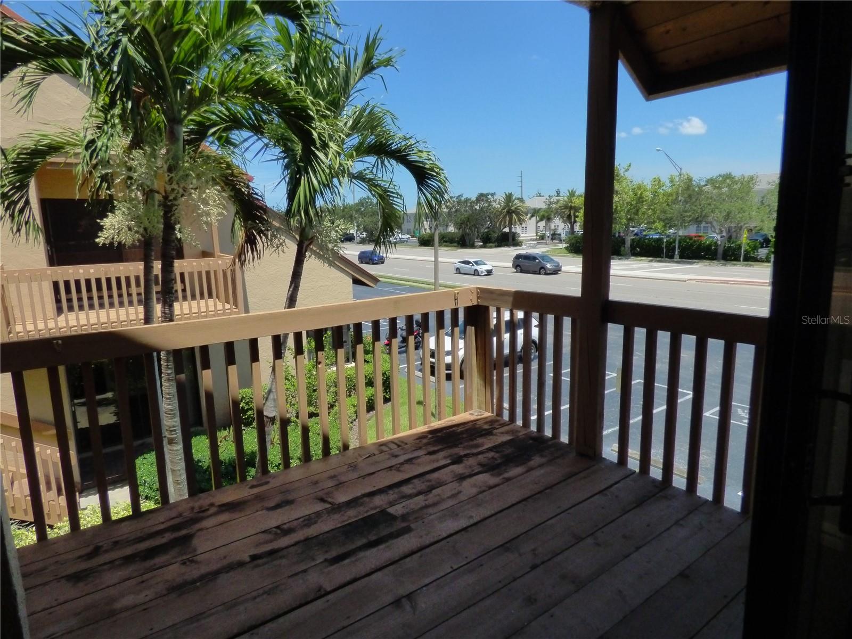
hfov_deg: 81.7
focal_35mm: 20
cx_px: 426
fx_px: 492
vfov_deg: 66.0
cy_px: 320
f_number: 3.2
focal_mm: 3.58
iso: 400
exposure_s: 1/1600
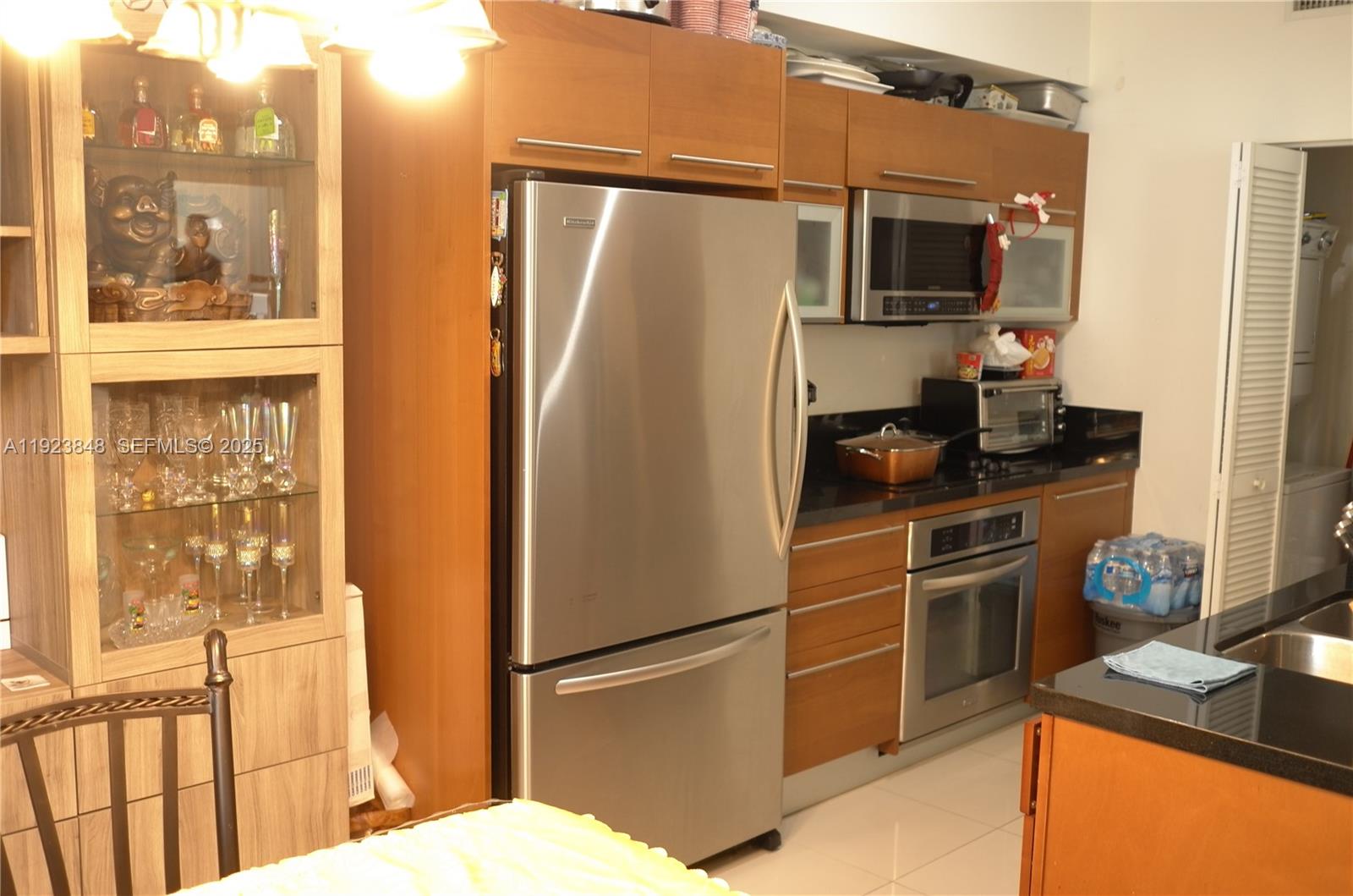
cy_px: 448
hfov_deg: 53.2
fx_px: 1350
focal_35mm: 36
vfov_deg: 36.7
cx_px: 676
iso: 400
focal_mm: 24
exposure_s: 1/25
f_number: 2.8
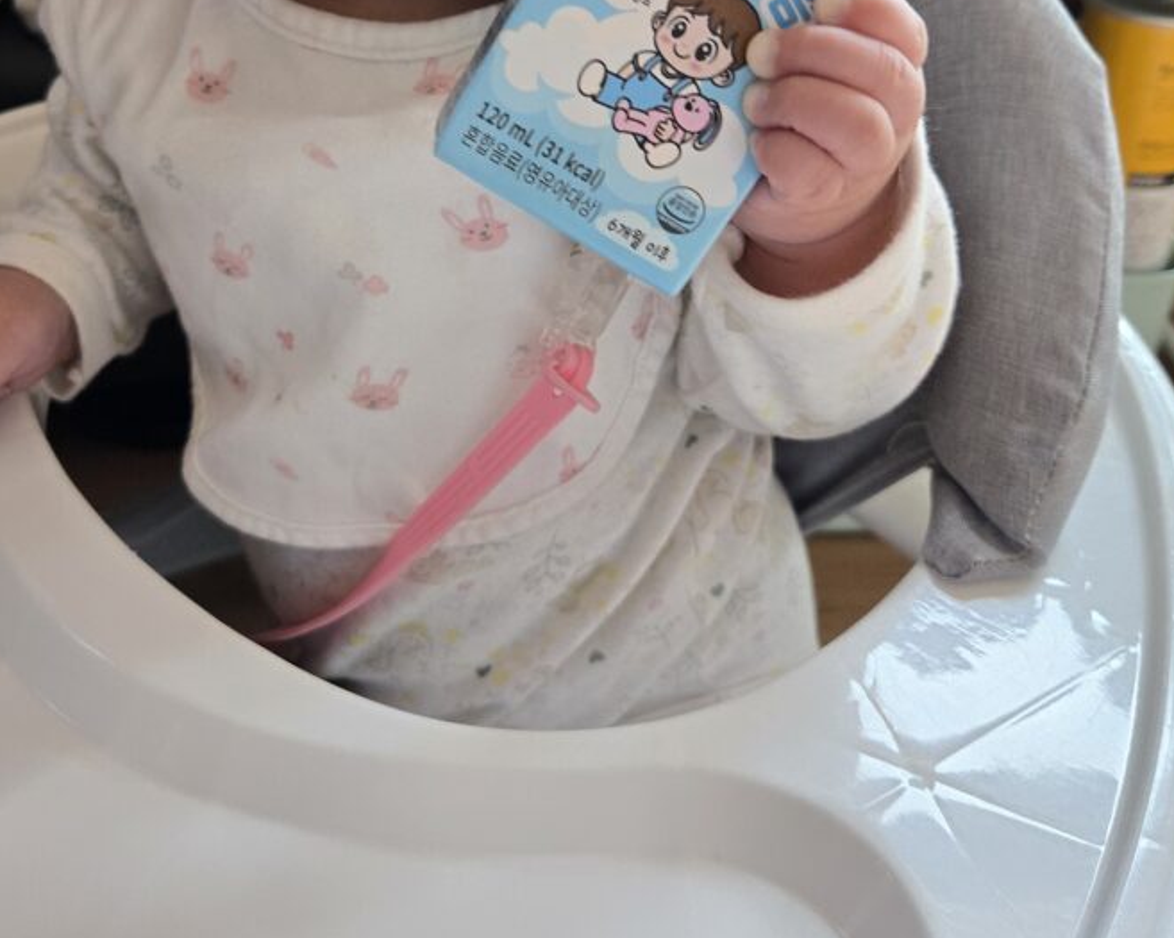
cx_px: 541
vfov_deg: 40.9
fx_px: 1216
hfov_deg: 51.5
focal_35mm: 35
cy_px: 229
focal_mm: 5.4
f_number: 1.8
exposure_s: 1/120
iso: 200
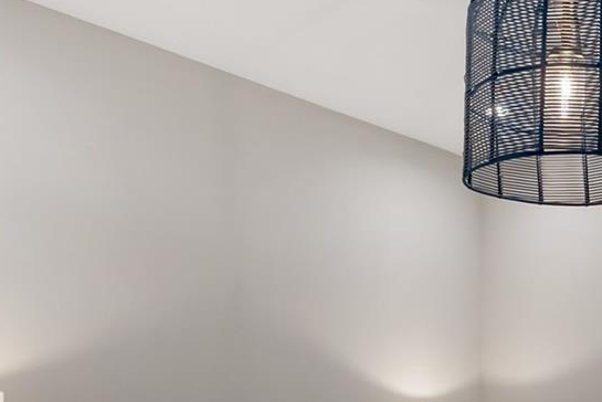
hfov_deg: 39.1
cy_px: 449
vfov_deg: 26.3
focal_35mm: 47
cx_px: 535
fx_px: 786
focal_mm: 16
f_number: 2.8
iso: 200
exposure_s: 1/125
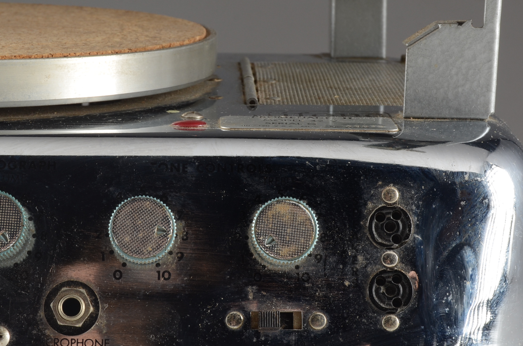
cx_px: 290
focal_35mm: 118
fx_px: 1707
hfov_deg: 17.4
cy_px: 195
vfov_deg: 11.6
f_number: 14
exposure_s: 1/200
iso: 250
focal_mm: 55
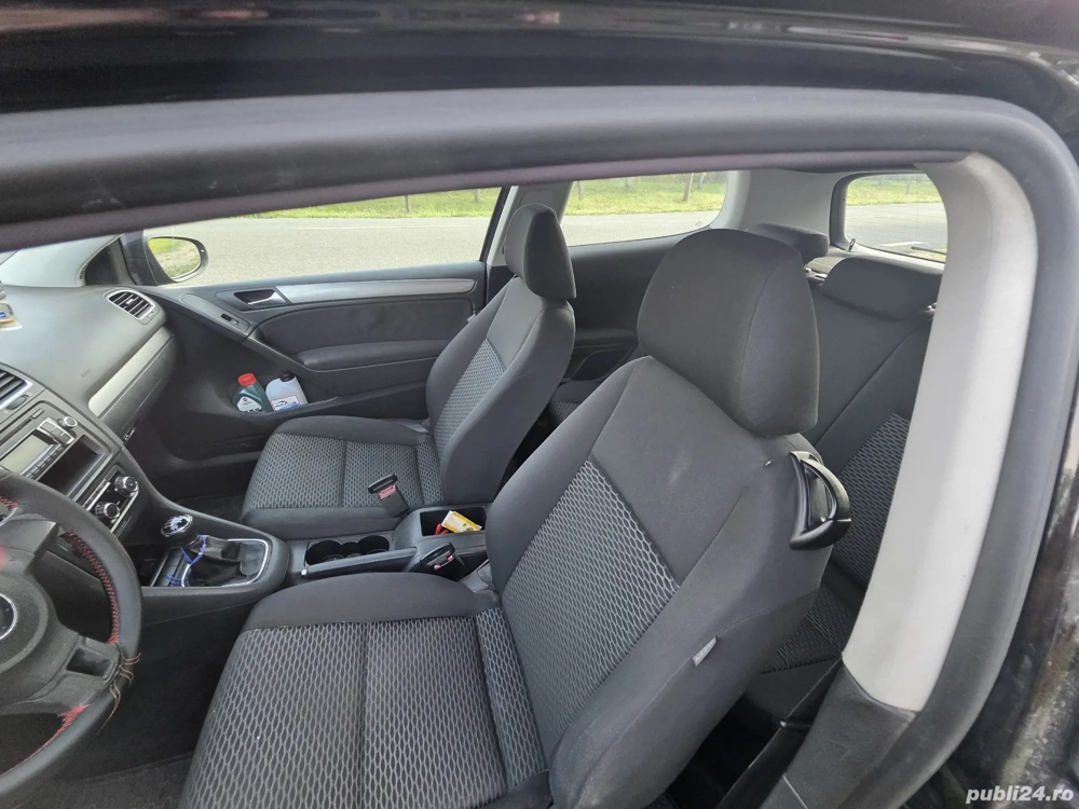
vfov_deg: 89.9
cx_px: 540
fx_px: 405
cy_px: 404
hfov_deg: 106.2
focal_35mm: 13
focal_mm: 2.2
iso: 400
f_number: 1.9
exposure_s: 1/359
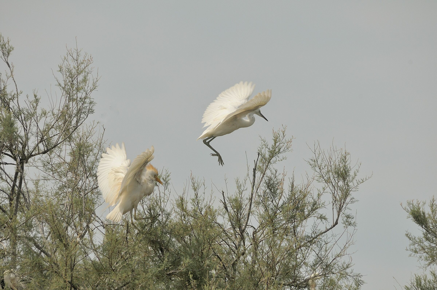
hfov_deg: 2.8
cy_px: 145
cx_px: 218
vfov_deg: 1.8
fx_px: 9093
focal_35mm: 750
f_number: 13
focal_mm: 500
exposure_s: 1/1000
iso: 320
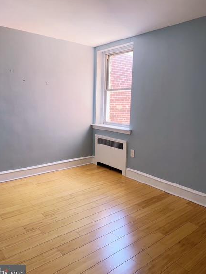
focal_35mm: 27
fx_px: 214
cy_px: 127
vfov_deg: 65.2
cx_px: 91
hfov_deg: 51.3
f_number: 1.78
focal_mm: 6.86
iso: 80
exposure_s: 1/121
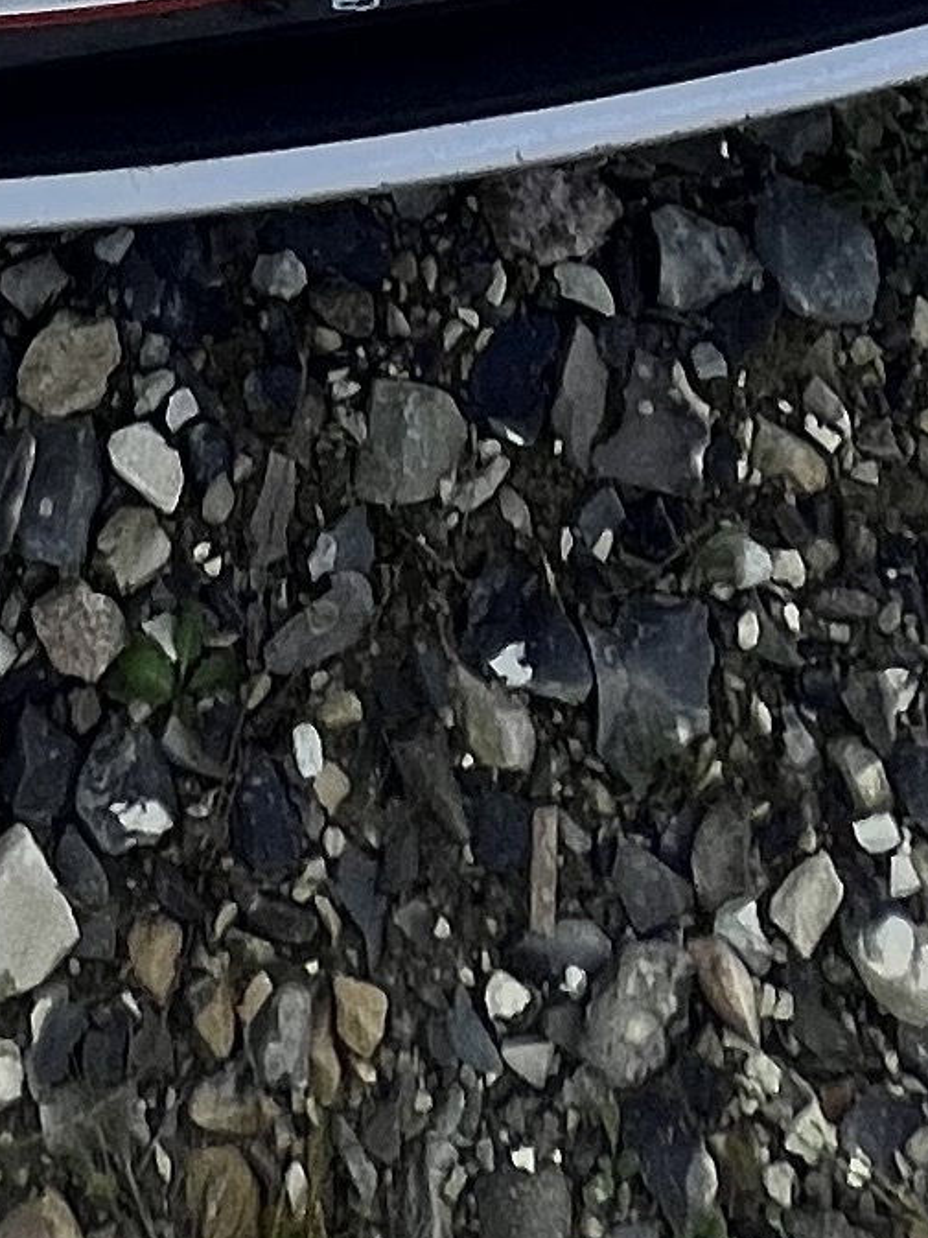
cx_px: 140
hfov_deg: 18.7
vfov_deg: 13.3
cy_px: -2067
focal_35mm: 78
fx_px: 2788
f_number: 1.8
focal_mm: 1.57
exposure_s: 1/449
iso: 32
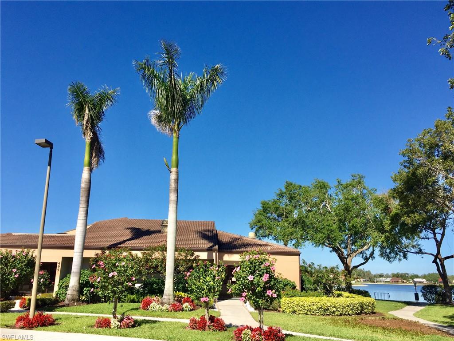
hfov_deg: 61.7
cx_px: 227
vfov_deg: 48.2
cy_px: 170
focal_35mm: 29
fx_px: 380
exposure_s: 1/2198
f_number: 2.2
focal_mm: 4.15
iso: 32
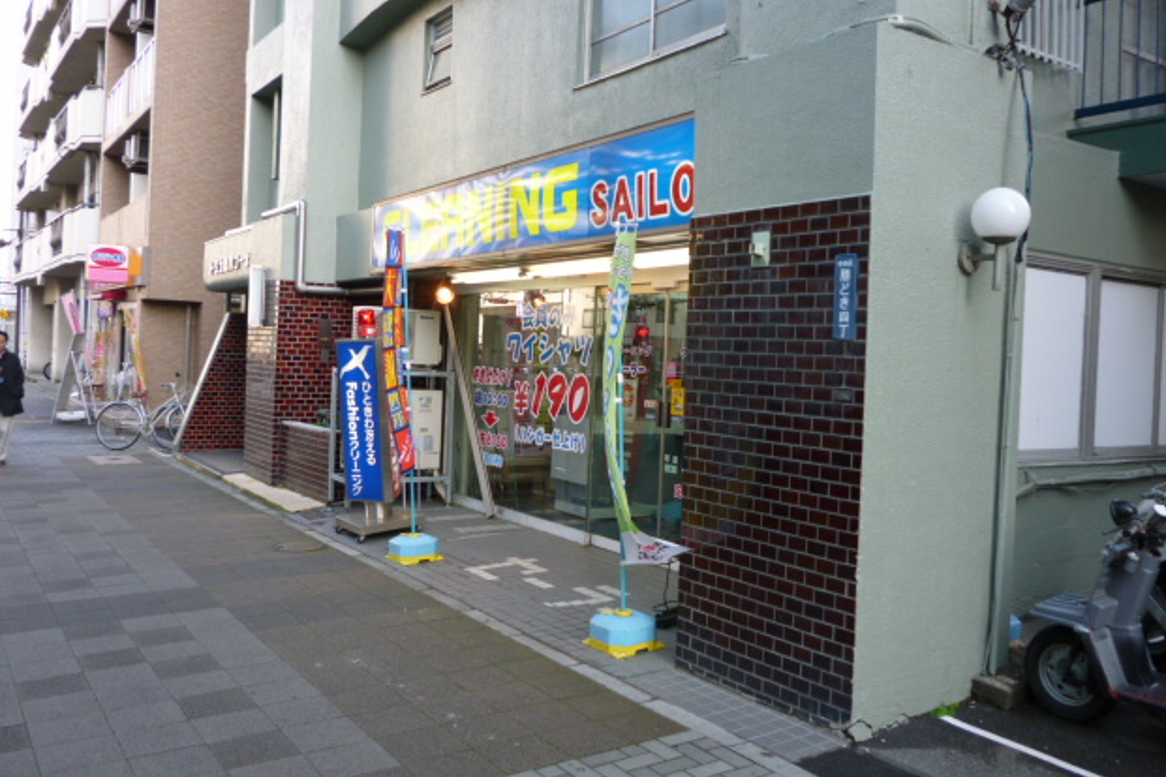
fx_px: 972
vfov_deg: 43.6
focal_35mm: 30
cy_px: 360
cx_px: 578
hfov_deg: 61.9
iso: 100
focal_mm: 5
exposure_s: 1/80
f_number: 3.1
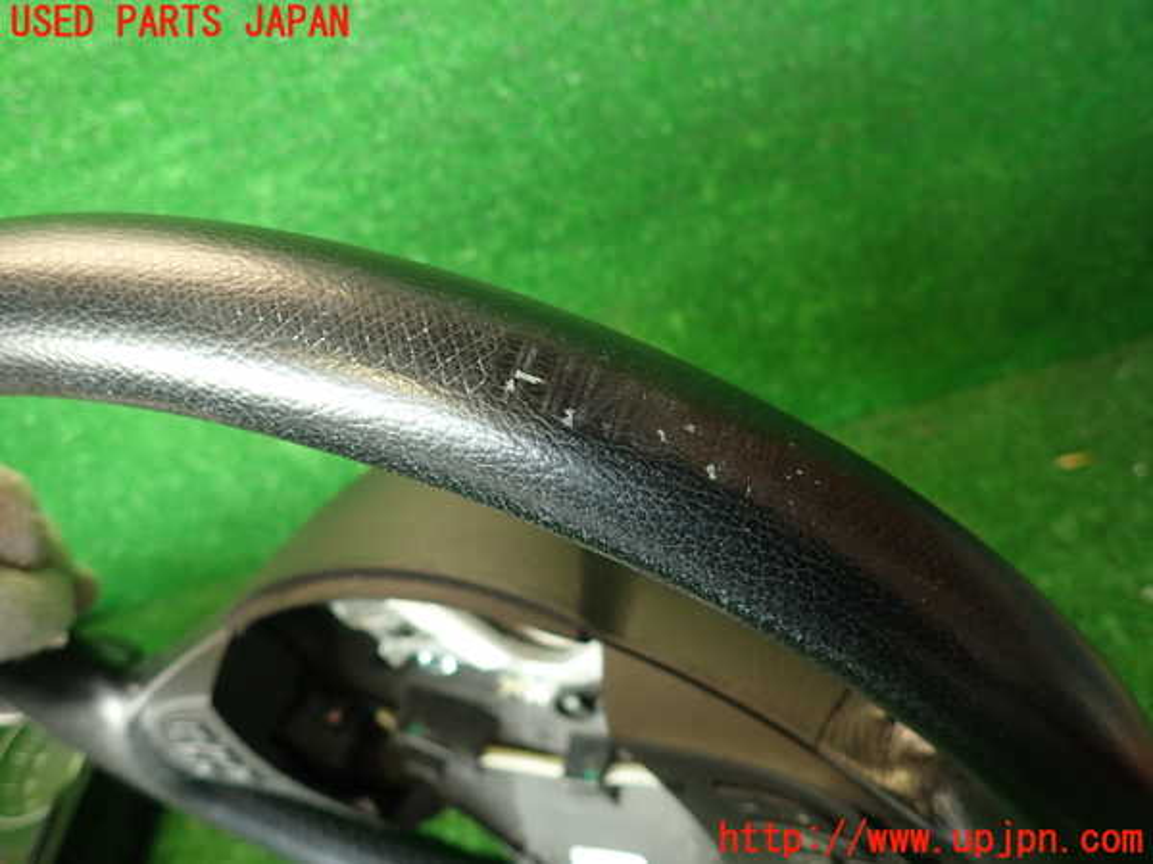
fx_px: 833
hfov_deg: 69.4
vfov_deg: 54.9
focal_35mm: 25
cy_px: 432
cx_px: 576
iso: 200
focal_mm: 4.5
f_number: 2
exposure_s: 1/40
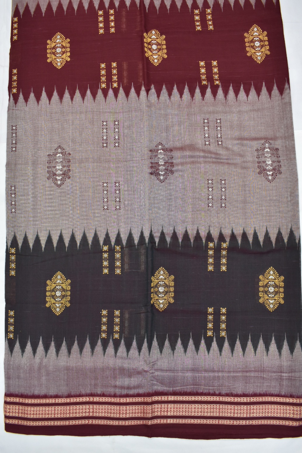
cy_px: 226
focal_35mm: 27
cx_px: 151
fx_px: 340
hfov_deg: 47.9
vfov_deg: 67.4
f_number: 5.6
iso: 800
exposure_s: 1/30
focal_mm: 18
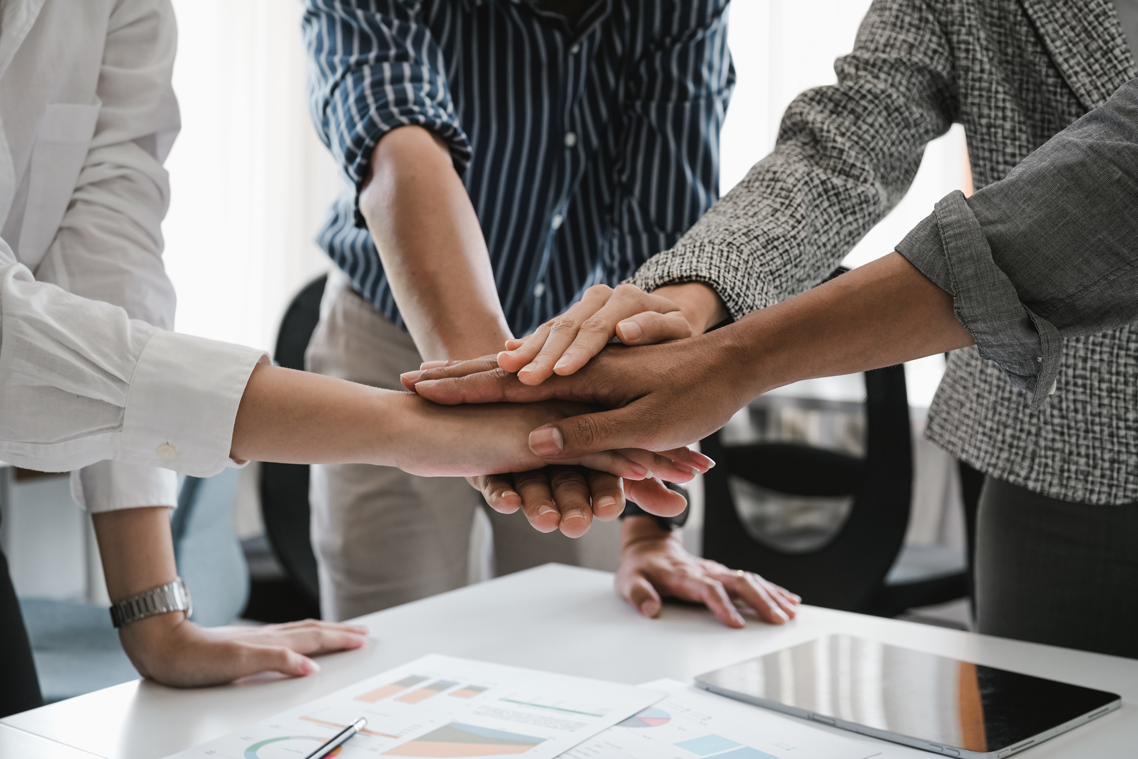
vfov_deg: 27.0
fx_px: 1580
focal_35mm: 50
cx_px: 569
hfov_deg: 39.6
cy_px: 380
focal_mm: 50
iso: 640
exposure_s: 1/100
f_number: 5.6
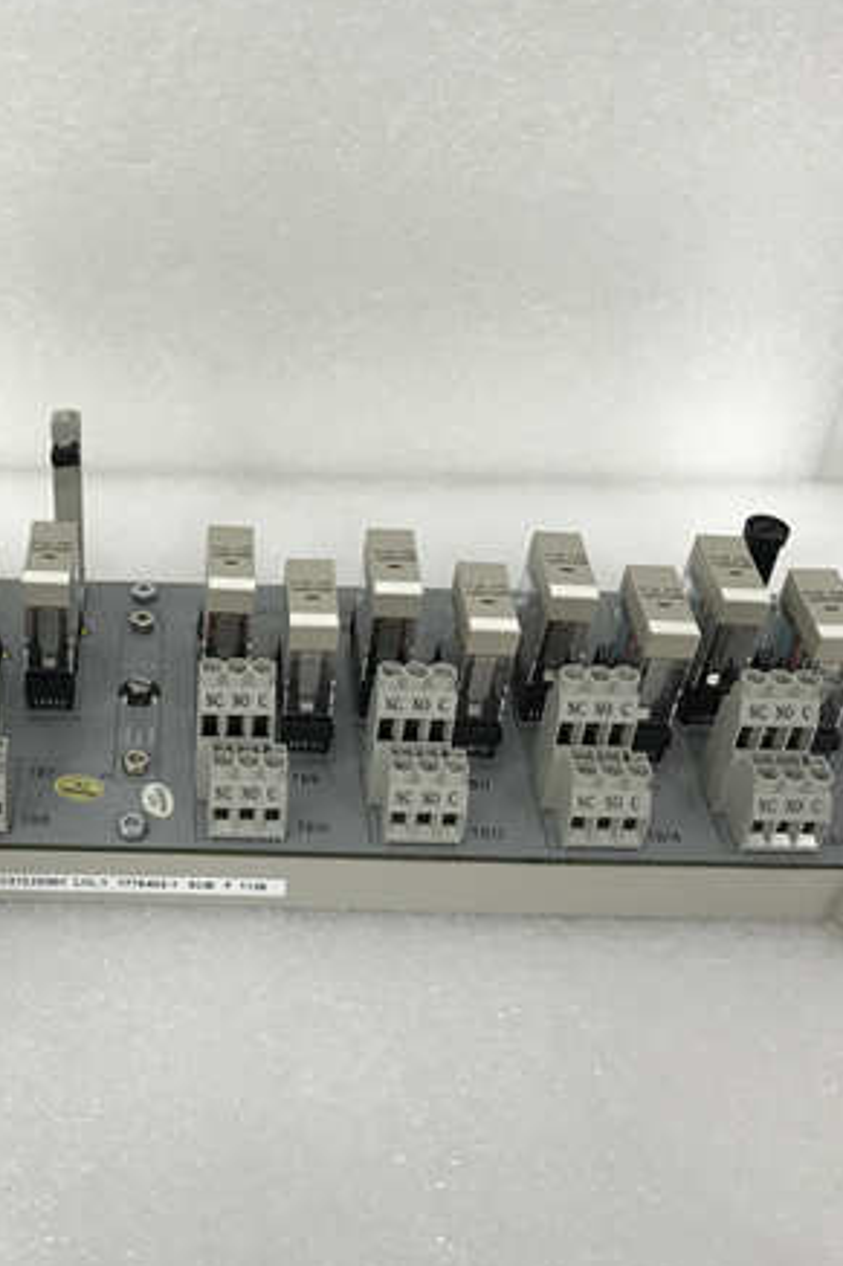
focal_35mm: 40
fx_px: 1406
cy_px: 637
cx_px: 162
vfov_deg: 48.5
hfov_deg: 32.4
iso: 40
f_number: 1.8
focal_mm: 3.99
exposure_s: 1/33
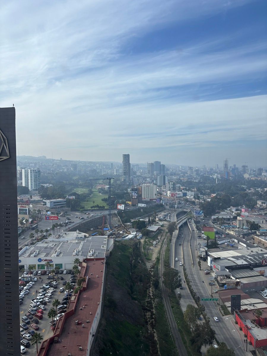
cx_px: 134
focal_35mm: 26
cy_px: 178
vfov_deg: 67.3
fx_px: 267
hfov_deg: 53.1
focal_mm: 5.96
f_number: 1.6
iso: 50
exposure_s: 1/2242
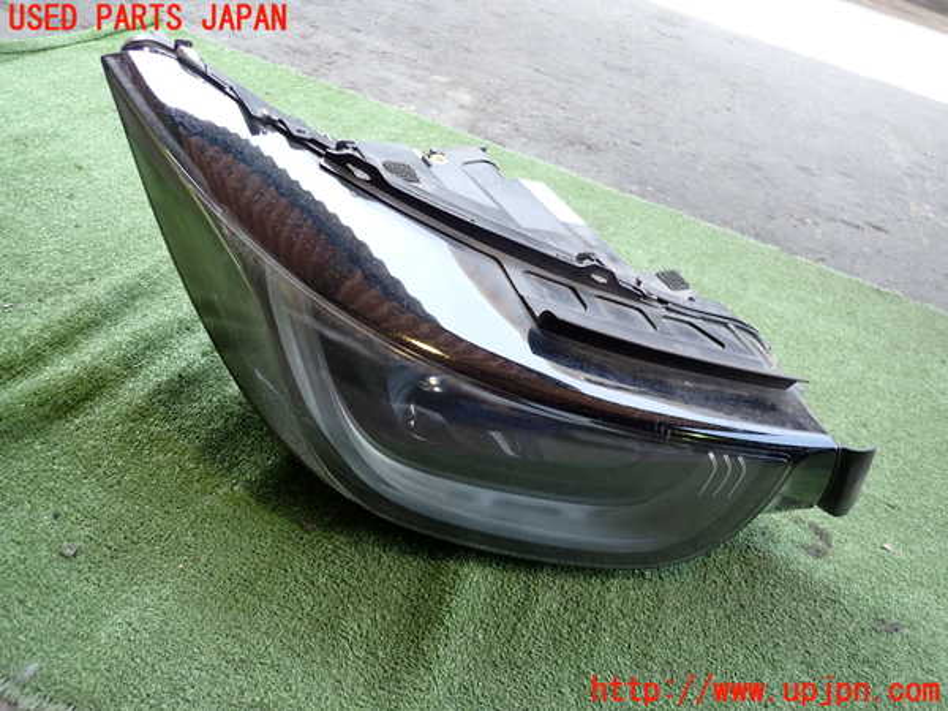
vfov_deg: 54.9
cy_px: 356
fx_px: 685
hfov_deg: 69.4
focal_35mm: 25
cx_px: 474
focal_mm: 4.5
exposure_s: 1/100
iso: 200
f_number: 2
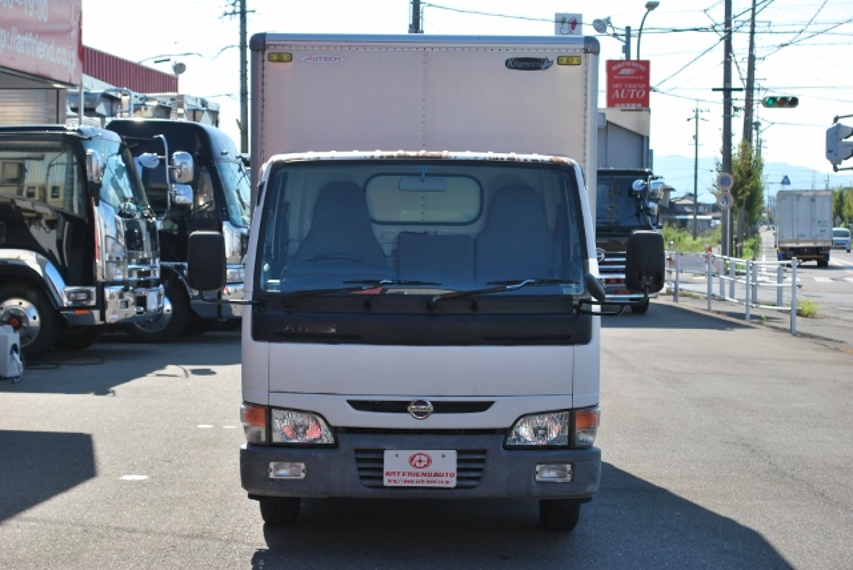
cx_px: 426
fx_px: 1708
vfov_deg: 19.0
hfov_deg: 28.0
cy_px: 285
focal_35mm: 72
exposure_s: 1/250
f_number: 8
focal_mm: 48
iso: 100
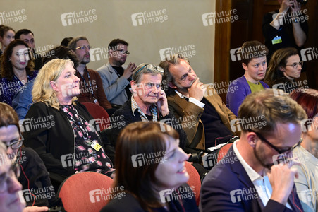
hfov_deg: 28.9
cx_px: 159
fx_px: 618
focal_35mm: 70
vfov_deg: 19.4
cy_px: 106
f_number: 5
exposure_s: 1/10
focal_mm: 70
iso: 2500
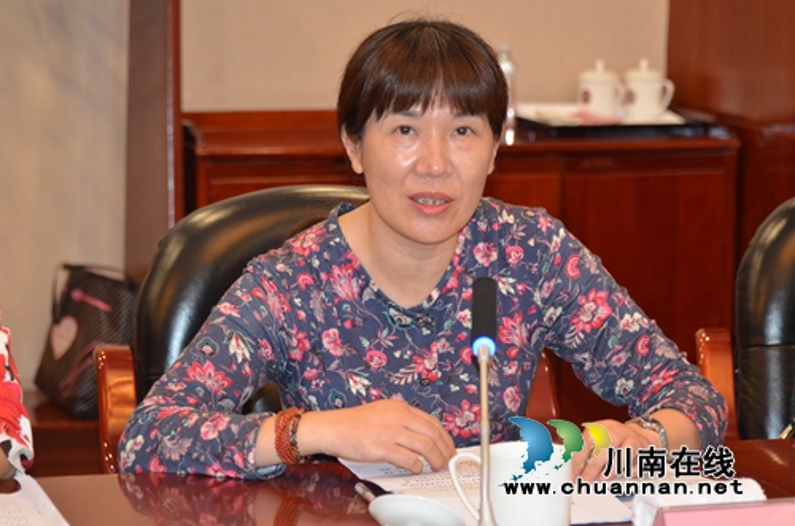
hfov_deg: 13.7
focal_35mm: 150
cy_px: 263
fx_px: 3305
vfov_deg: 9.1
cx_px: 398
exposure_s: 1/60
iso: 1250
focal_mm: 100
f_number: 5.3
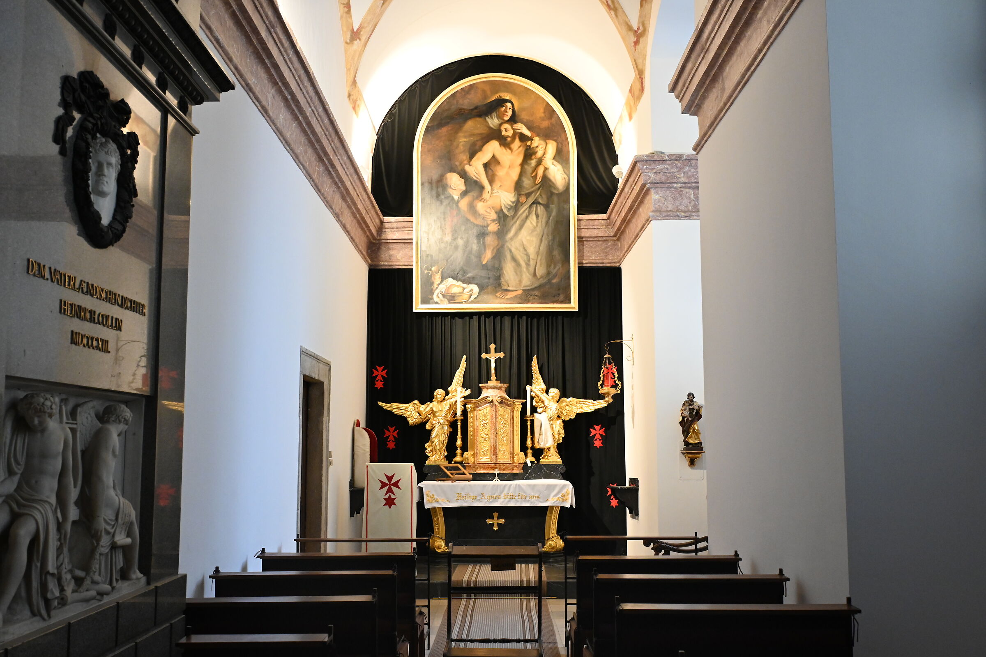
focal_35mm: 36
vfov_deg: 36.9
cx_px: 493
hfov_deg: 53.1
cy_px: 328
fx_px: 986
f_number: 4
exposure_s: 1/60
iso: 2000
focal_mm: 24
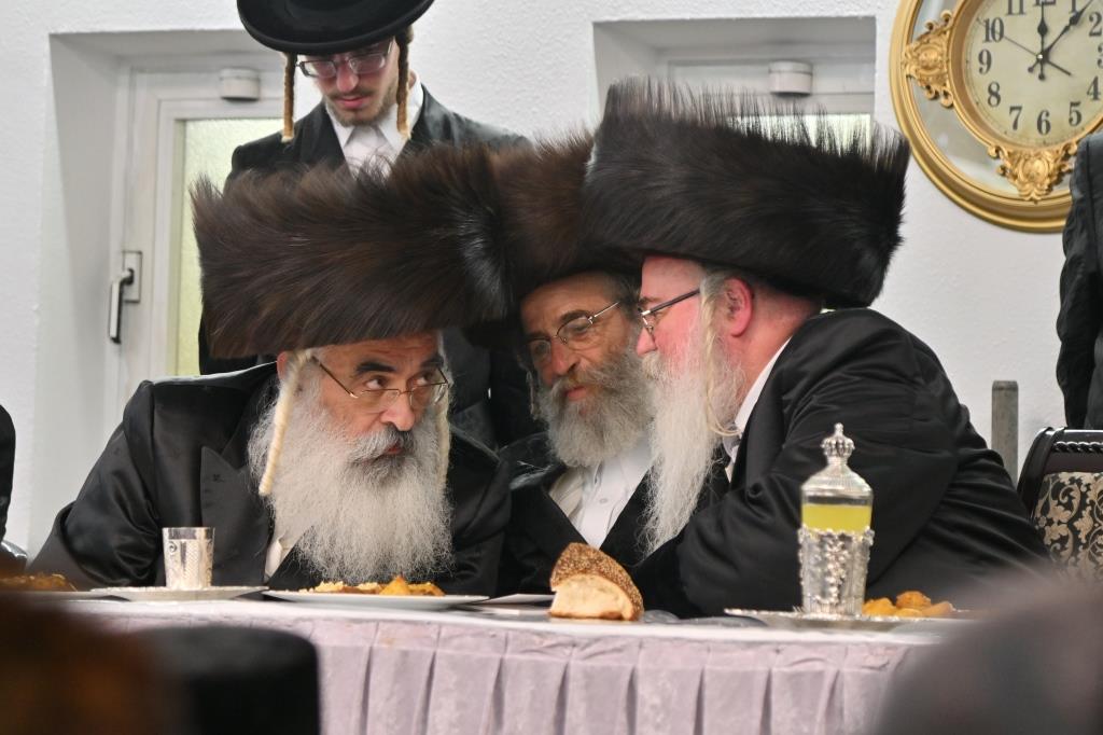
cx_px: 552
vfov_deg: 7.6
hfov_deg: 11.4
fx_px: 5513
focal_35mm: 180
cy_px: 368
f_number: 4
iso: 640
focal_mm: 120
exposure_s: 1/400
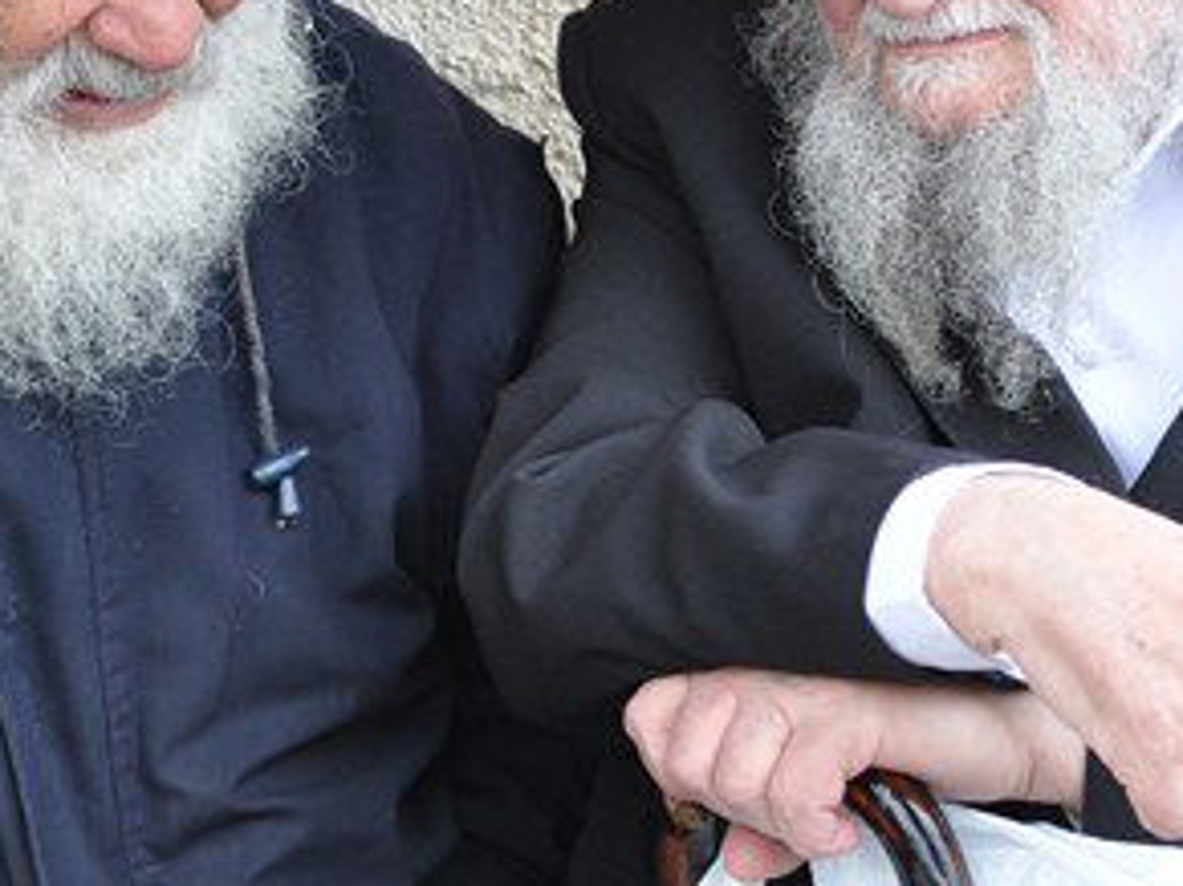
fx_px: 6764
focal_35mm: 198
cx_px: 634
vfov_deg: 7.5
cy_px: 343
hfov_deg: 10.0
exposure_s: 1/100
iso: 500
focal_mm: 50
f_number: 5
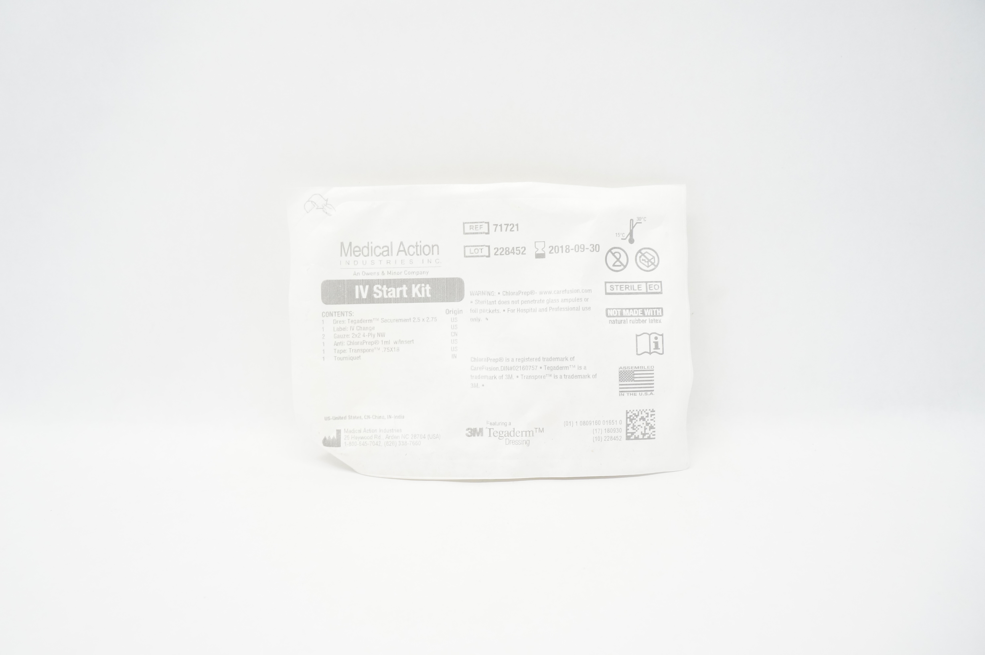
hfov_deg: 67.4
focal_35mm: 27
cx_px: 492
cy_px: 328
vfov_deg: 47.8
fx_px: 738
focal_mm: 18
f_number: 5
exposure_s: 1/80
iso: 800
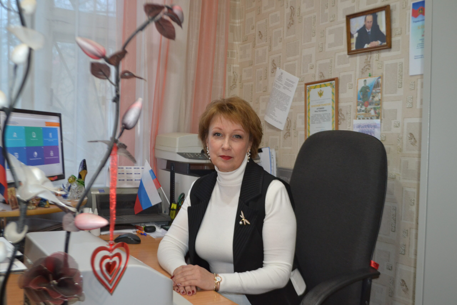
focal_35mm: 36
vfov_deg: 36.9
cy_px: 152
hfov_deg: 53.1
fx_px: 457
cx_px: 228
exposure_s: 1/30
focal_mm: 24
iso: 800
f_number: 4
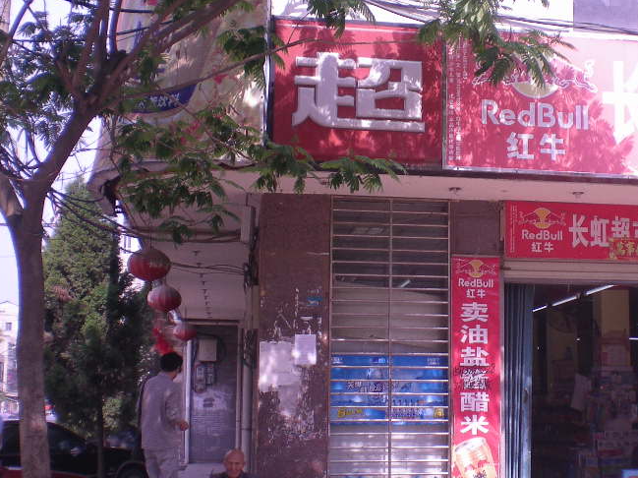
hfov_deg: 31.9
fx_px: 1105
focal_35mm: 60
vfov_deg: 24.4
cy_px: 234
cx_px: 433
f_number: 4.6
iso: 50
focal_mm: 6.3
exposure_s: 1/169
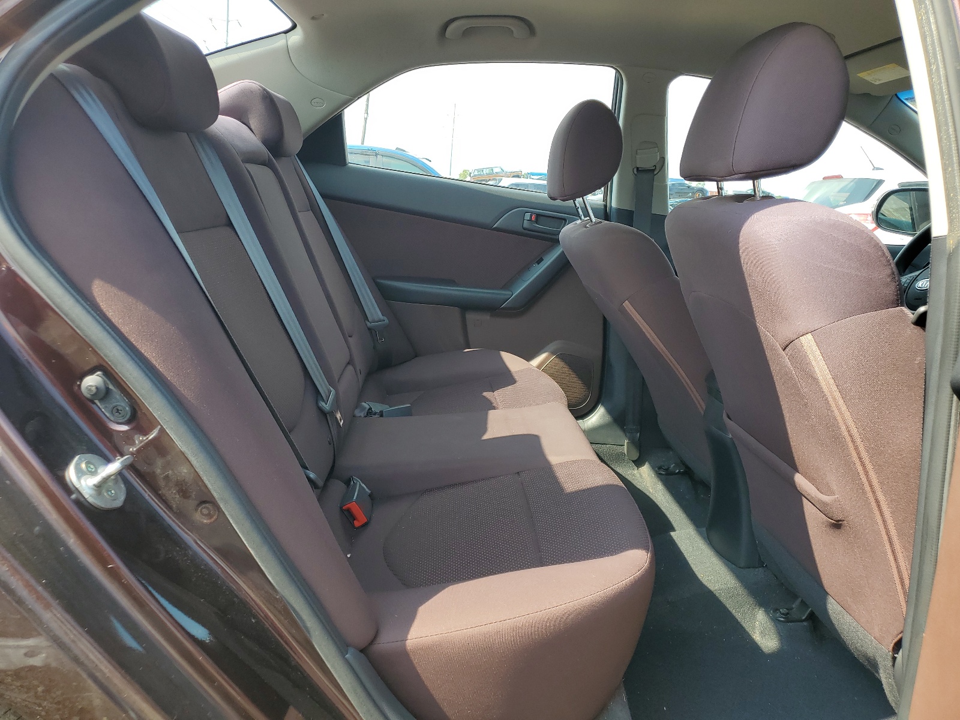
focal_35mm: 26
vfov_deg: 53.1
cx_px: 480
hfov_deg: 67.3
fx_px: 721
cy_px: 360
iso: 50
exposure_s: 1/556
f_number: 1.5
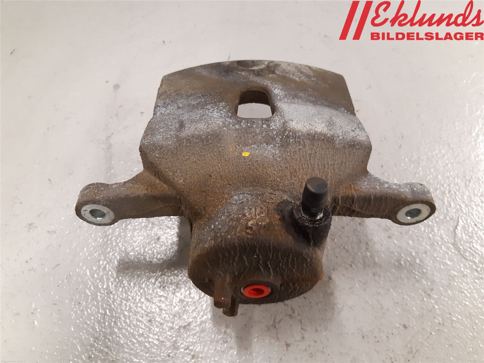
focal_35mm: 26
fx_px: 364
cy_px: 182
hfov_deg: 67.3
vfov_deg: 53.1
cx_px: 242
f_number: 1.7
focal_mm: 3.93
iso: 250
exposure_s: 1/50
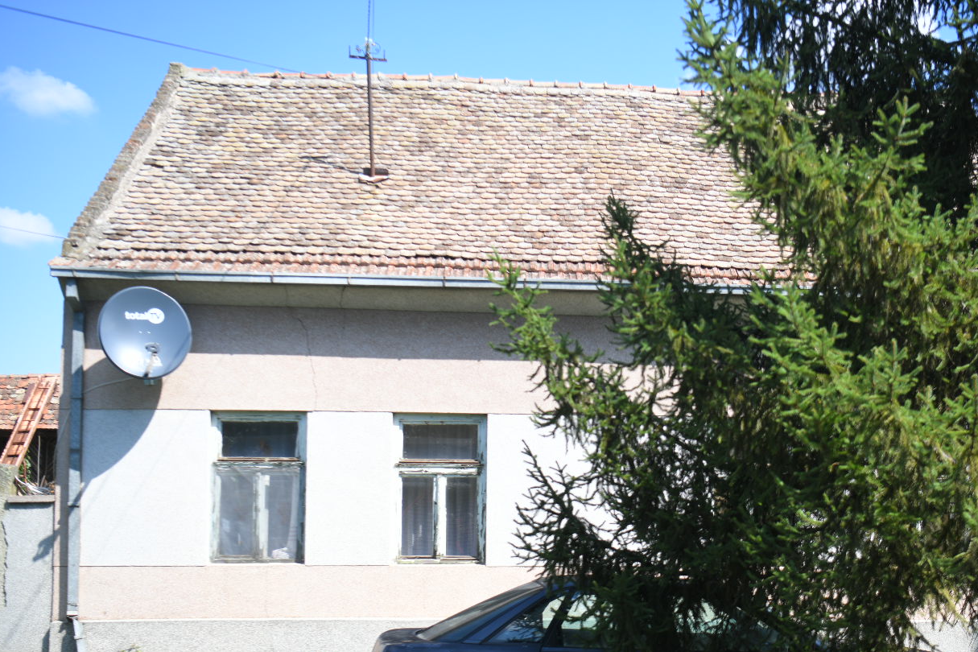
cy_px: 428
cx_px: 616
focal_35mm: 48
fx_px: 1304
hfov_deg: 40.8
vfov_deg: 27.9
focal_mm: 36
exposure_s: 1/1600
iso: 200
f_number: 2.8
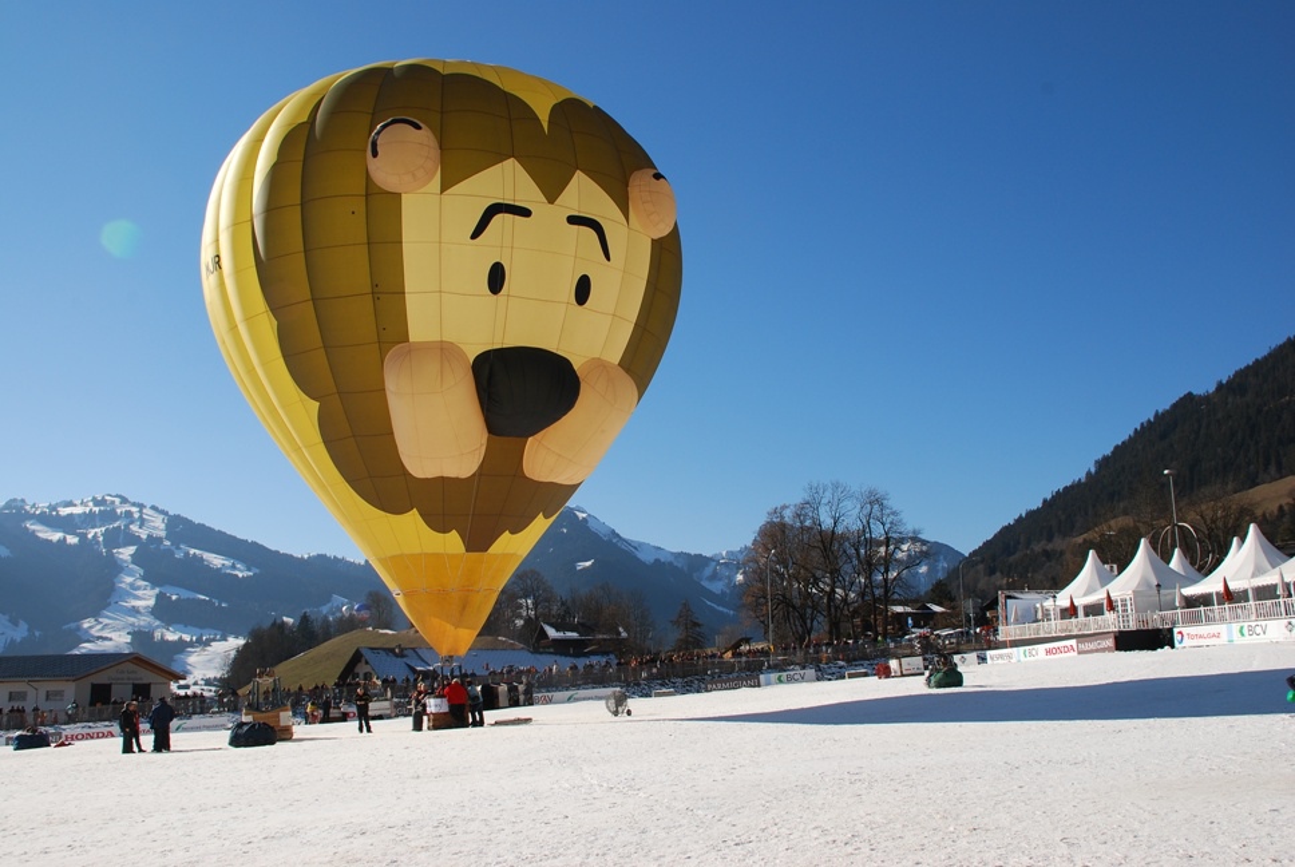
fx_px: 1189
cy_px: 434
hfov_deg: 57.2
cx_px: 648
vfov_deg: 40.1
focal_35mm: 33
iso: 160
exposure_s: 1/250
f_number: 10
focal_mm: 22
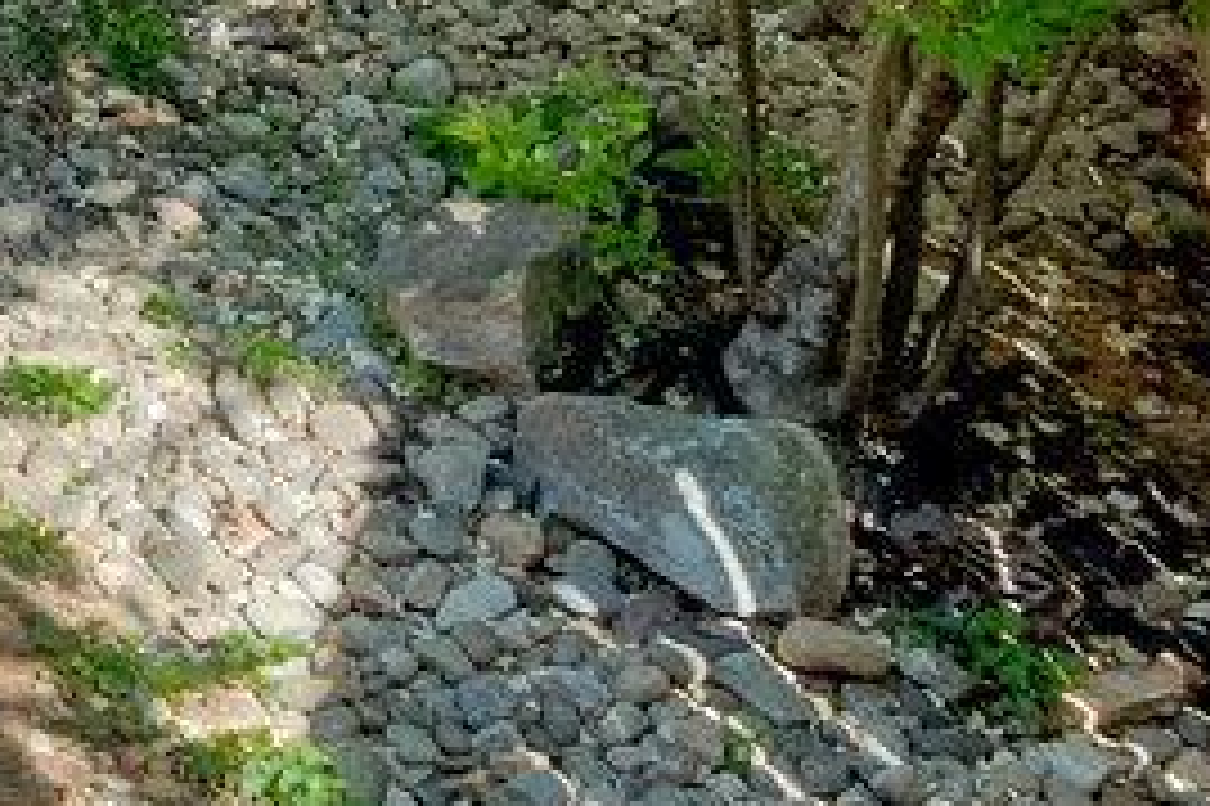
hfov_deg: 13.1
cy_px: -691
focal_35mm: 122
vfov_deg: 10.5
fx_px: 4098
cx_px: -1601
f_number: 7.1
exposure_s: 1/640
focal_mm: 16
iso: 1250
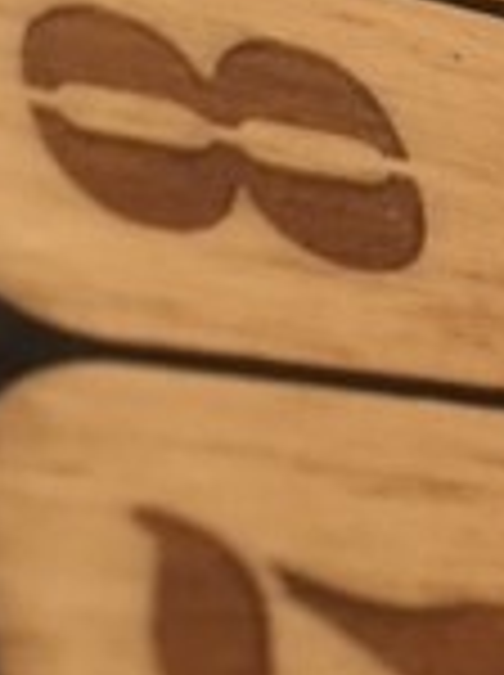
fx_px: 1694
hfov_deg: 16.5
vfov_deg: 19.9
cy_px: -295
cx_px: 526
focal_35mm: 87
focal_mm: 4.15
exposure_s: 1/24
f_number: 2.2
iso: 200
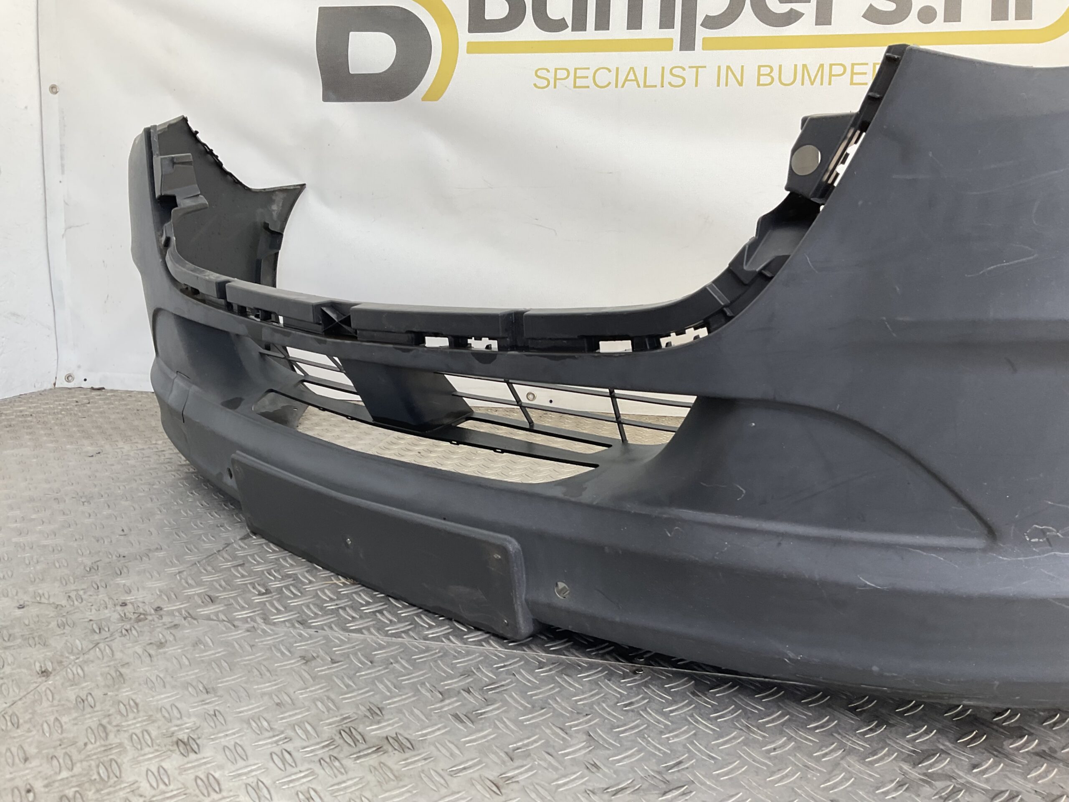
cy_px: 401
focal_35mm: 29
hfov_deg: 61.7
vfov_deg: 48.2
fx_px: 896
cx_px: 534
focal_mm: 3
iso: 20
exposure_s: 1/100
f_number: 1.8
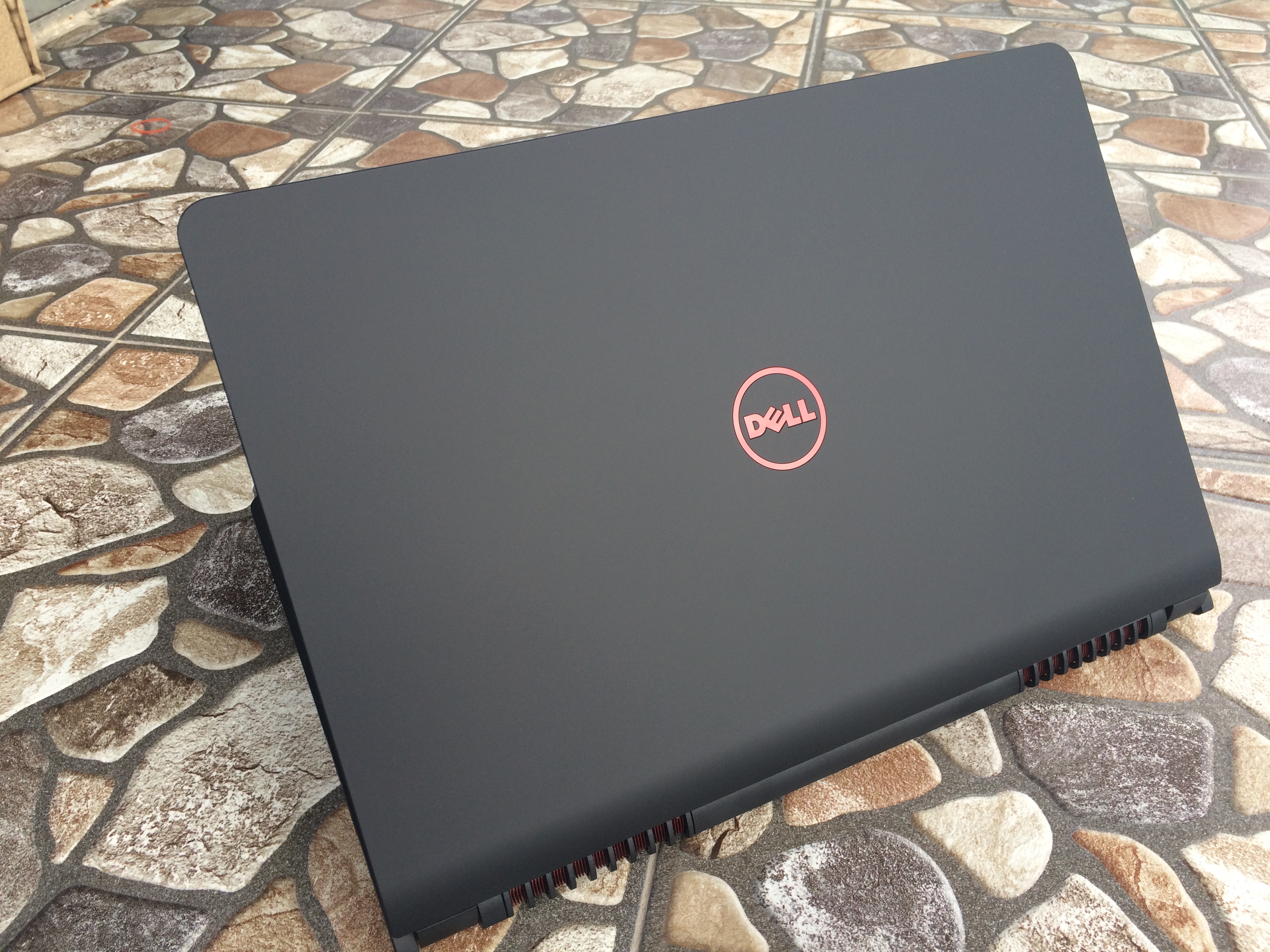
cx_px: 635
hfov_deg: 61.7
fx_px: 1064
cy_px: 476
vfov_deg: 48.2
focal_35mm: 29
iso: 32
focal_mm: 4.15
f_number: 2.2
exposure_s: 1/152
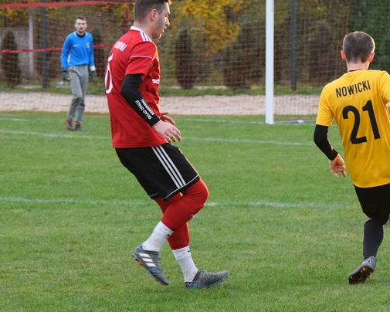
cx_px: 222
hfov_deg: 10.3
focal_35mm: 187
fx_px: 2158
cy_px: 151
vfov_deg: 8.3
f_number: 4.2
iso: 1800
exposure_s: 1/500
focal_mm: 86
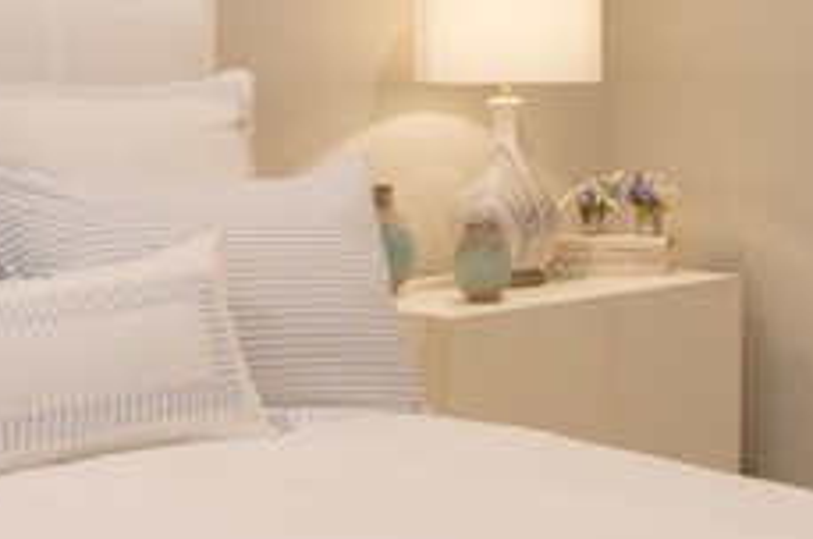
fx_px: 1894
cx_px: 909
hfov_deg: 22.7
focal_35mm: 84
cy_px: 71
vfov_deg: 16.0
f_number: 10
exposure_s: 1/3
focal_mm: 30
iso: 125
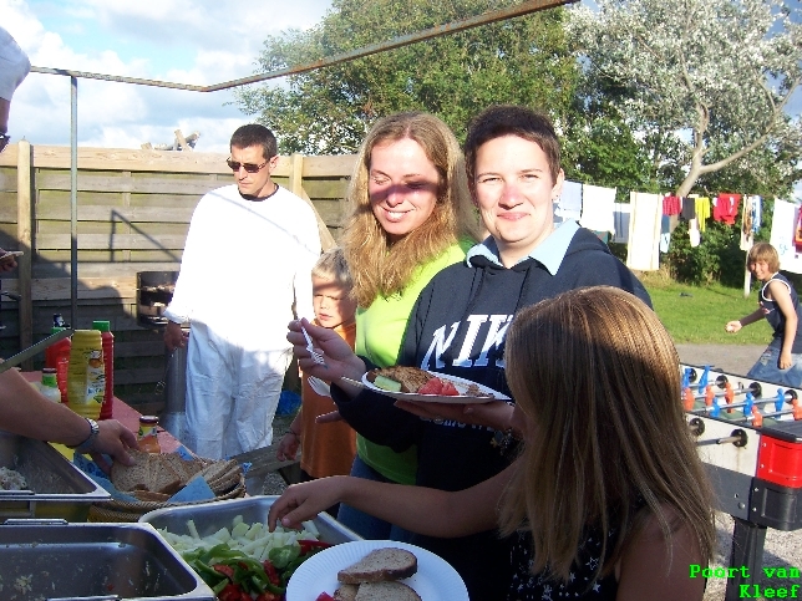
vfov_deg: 39.7
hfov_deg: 51.4
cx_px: 401
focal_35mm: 36
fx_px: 834
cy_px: 300
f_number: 2.8
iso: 80
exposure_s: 1/500
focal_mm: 6.2
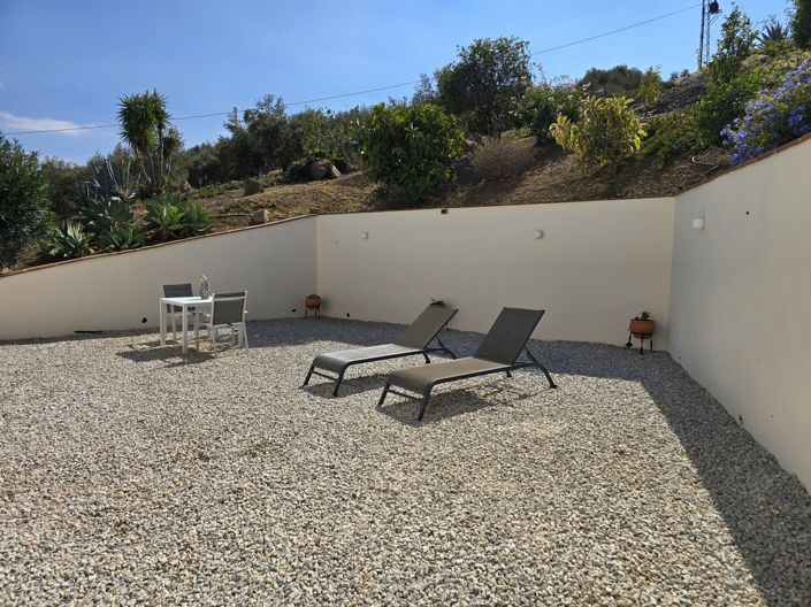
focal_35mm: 23
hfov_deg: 74.0
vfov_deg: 58.8
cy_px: 304
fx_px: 539
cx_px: 406
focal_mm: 6.3
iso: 12
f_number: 1.7
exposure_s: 1/1521
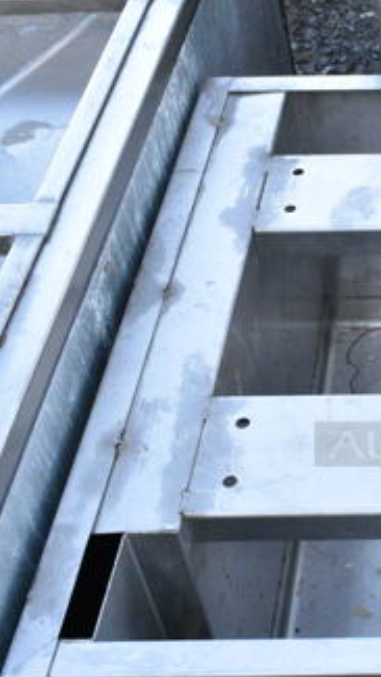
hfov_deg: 16.4
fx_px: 1220
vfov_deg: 31.0
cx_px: 548
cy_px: 356
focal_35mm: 68
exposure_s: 1/640
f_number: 13
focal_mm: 23
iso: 6400
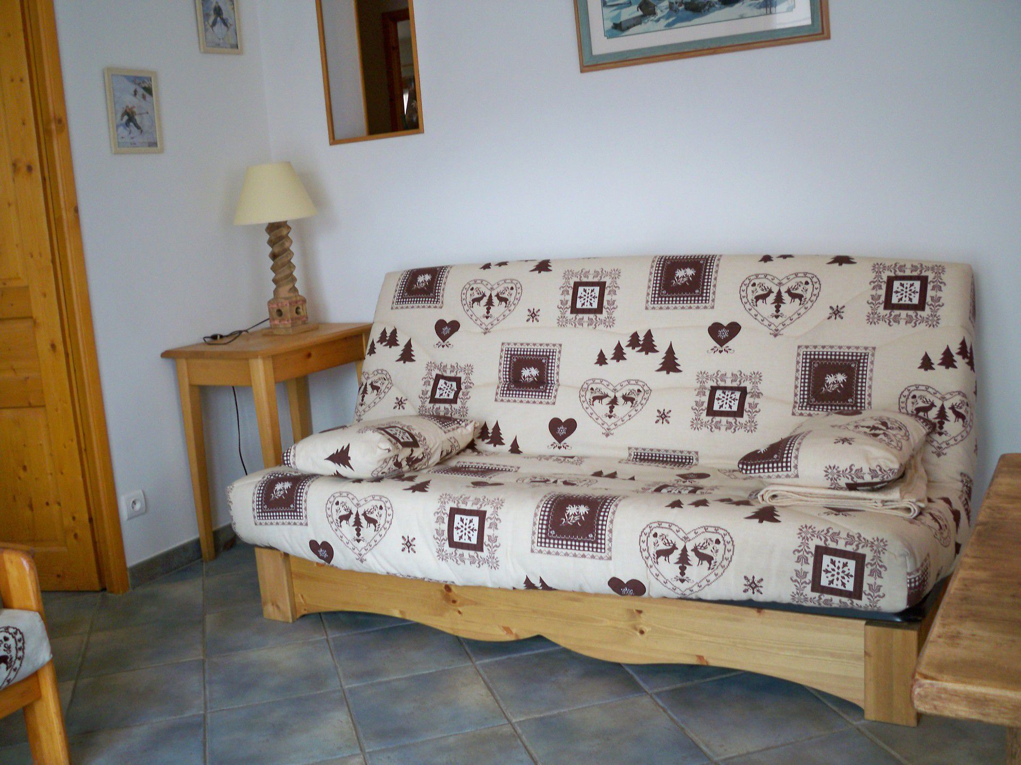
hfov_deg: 52.6
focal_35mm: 35
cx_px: 510
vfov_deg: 40.7
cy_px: 382
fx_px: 1032
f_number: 3.1
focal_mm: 6.3
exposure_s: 1/30
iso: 125
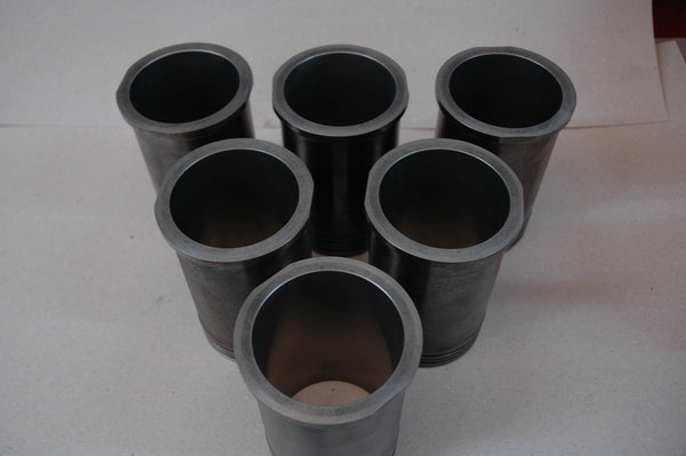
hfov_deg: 53.2
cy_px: 228
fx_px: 685
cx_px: 343
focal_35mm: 36
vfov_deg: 36.8
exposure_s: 1/30
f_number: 3.8
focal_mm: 24
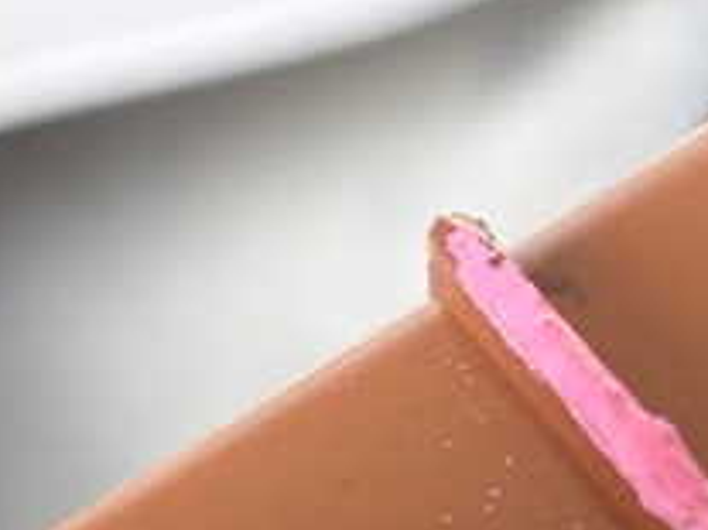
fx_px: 1778
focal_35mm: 87
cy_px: 291
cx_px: 876
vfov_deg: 17.0
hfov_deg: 20.8
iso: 400
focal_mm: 5.4
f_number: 2.3
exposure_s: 1/125
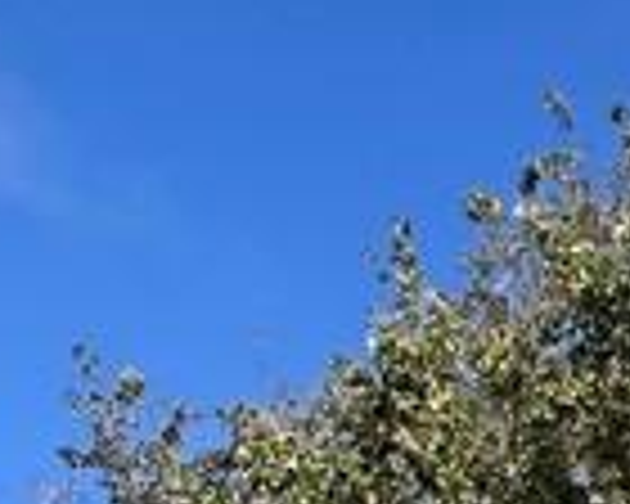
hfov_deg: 17.4
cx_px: 1080
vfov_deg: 12.9
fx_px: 1734
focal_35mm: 93
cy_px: 1188
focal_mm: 1.57
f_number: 1.8
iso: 32
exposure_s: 1/1325
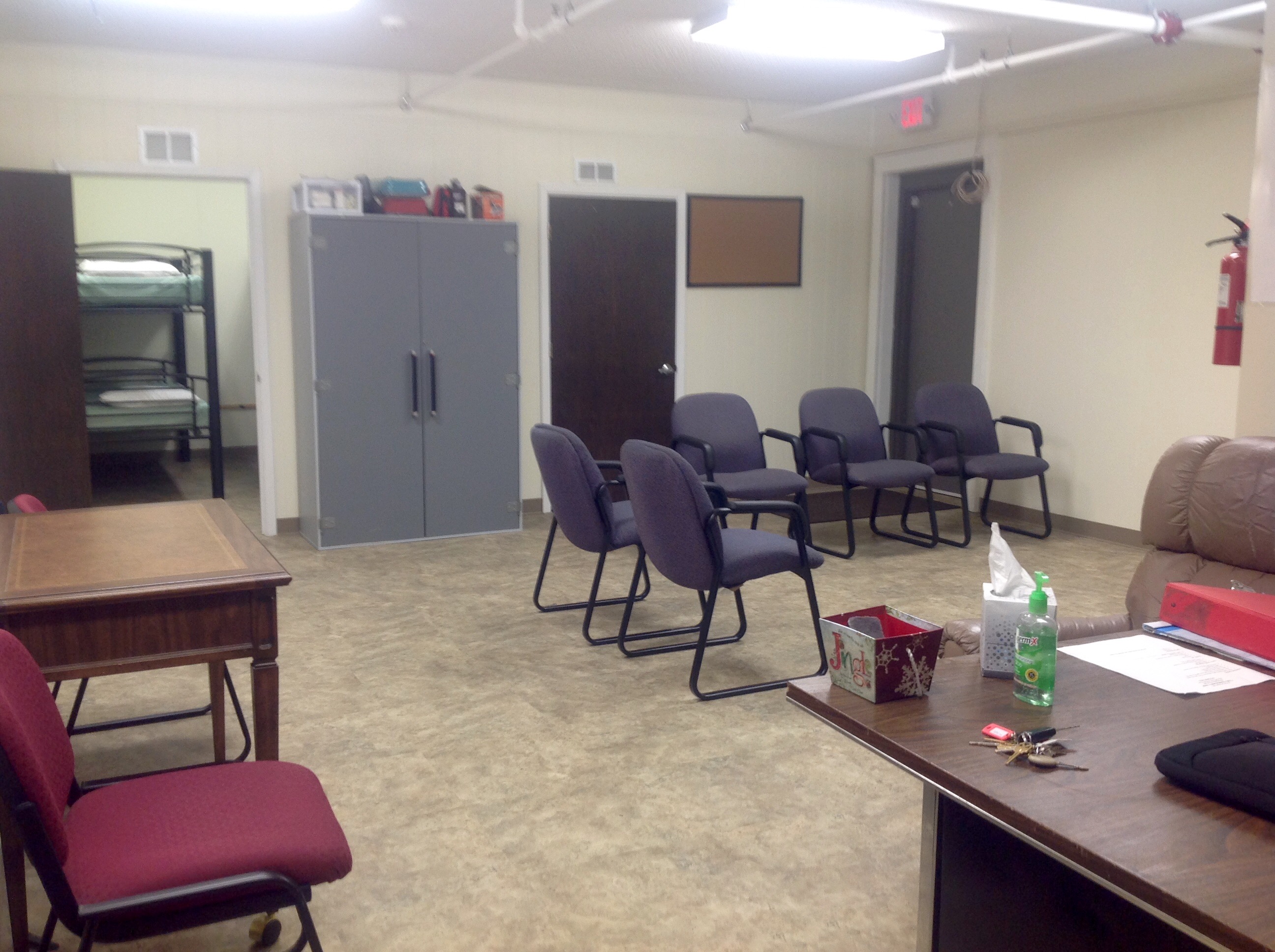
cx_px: 638
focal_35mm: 35
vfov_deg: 40.6
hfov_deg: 52.7
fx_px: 1287
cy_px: 476
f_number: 2.4
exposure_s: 1/24
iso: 64
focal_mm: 4.28
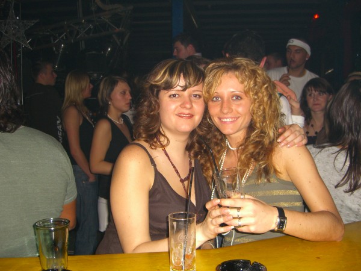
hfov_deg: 49.0
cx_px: 180
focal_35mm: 38
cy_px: 136
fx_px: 396
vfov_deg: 37.7
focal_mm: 7.9
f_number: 2.8
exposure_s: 1/60
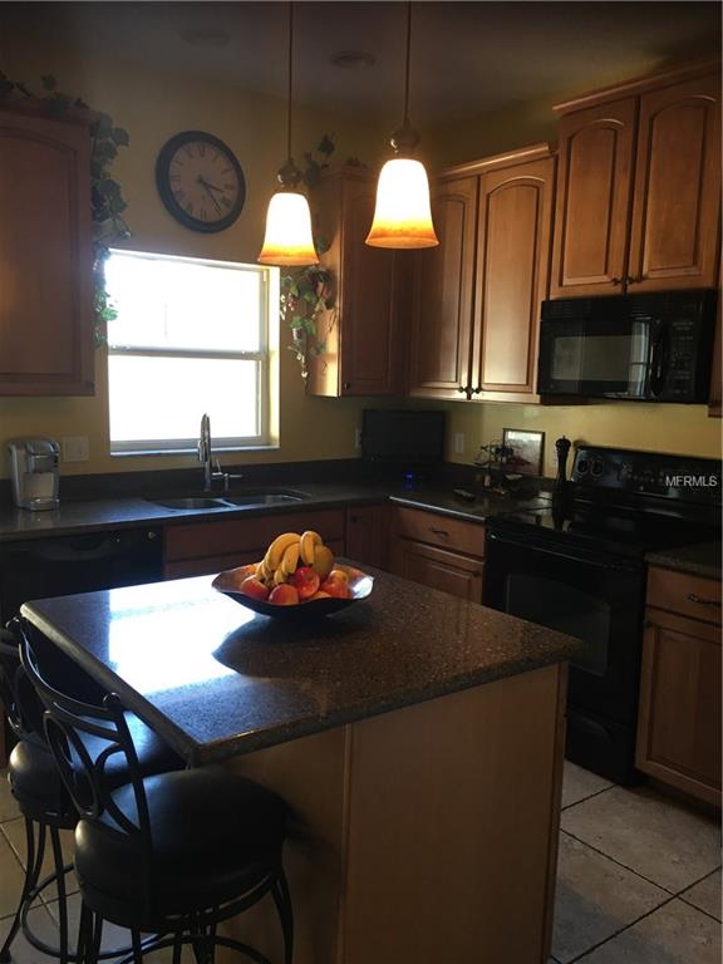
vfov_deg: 61.7
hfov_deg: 48.2
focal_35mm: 29
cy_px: 482
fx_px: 808
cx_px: 362
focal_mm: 4.15
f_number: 2.2
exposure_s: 1/30
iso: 80
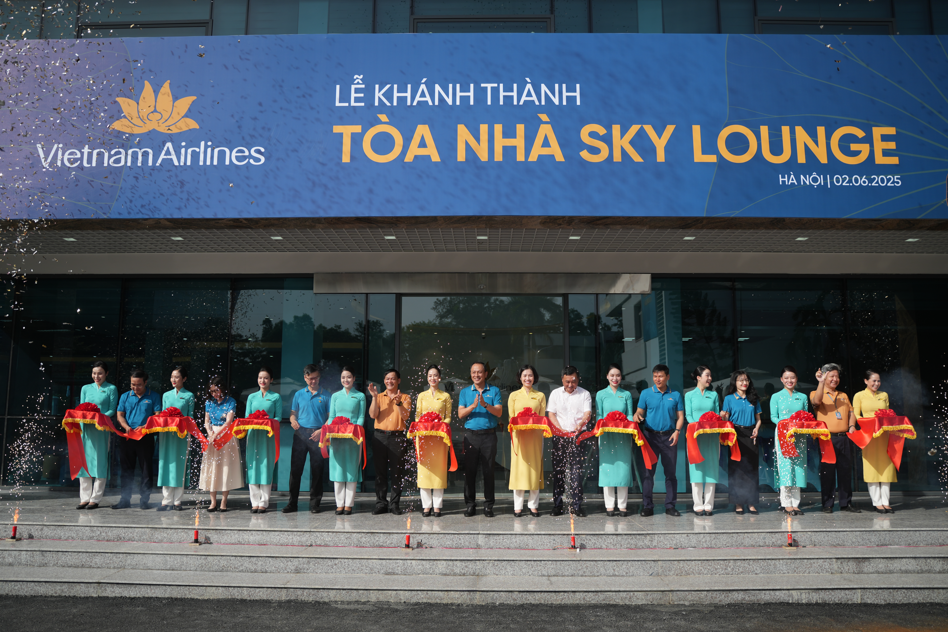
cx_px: 474
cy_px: 316
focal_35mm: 28
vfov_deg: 46.4
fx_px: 737
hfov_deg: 65.5
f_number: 2.8
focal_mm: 28
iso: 125
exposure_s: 1/2500
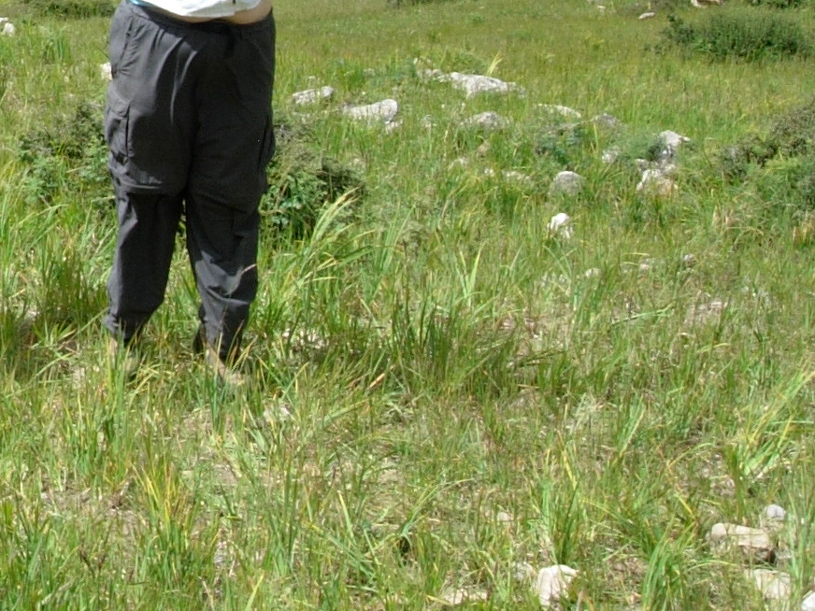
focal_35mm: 113
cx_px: -361
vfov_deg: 12.9
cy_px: -10
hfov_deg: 16.1
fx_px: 2660
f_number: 4.8
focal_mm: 7.8
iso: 64
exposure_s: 1/470
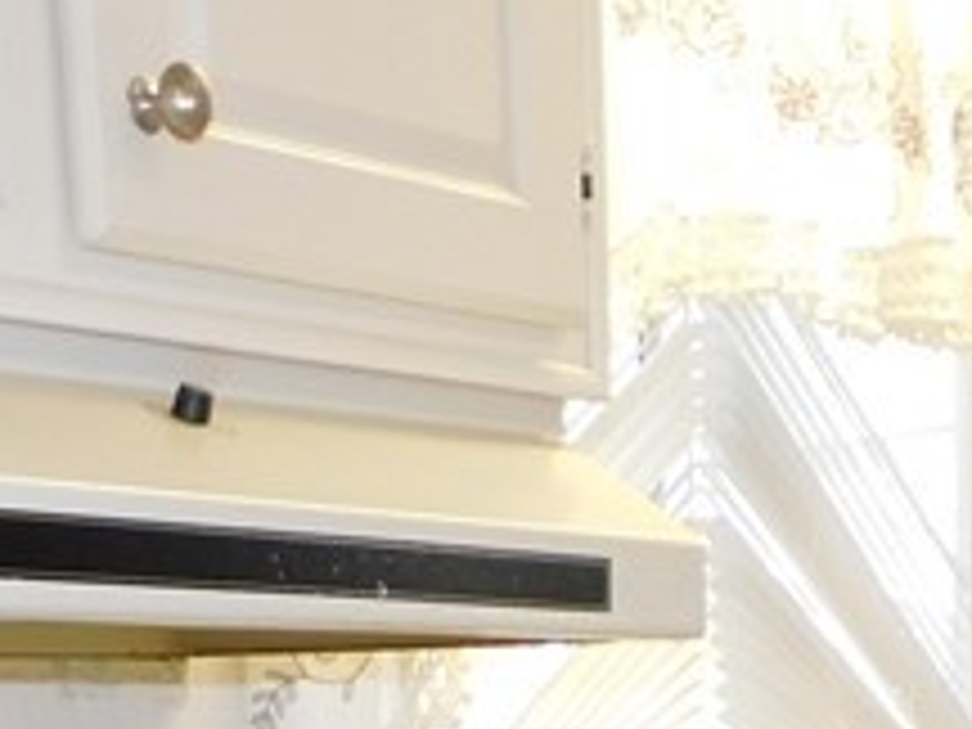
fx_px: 3061
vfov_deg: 11.5
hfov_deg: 17.6
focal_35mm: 109
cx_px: 963
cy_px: 1692
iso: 200
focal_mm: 4
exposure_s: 1/30
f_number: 3
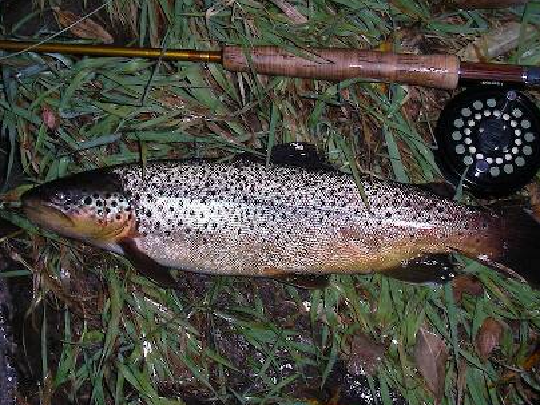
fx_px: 858
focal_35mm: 55
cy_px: 186
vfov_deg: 26.6
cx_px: 247
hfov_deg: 34.9
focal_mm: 5.7
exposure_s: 1/60
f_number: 2.8
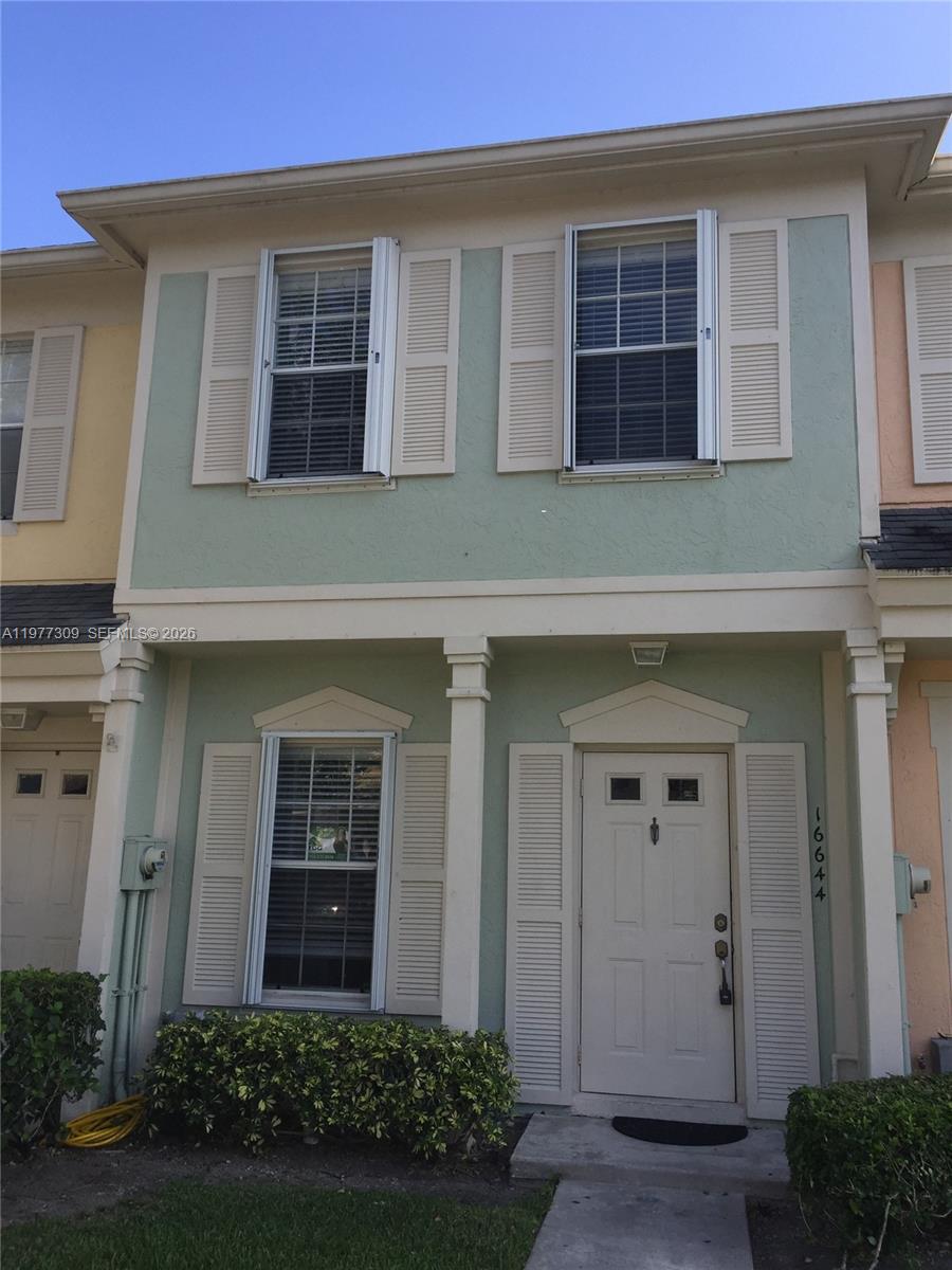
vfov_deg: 61.7
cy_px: 635
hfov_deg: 48.2
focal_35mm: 29
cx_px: 476
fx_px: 1063
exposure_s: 1/807
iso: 32
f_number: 2.2
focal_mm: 4.15
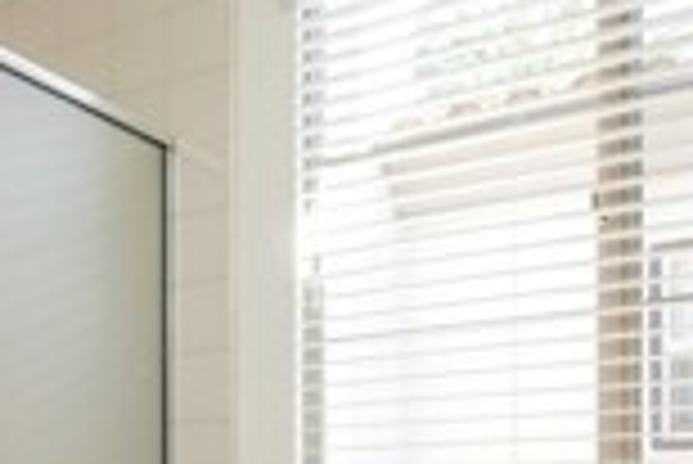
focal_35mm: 58
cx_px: 50
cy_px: 550
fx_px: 1118
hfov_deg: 32.5
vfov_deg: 21.8
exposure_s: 1/100
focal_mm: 14
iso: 200
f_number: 5
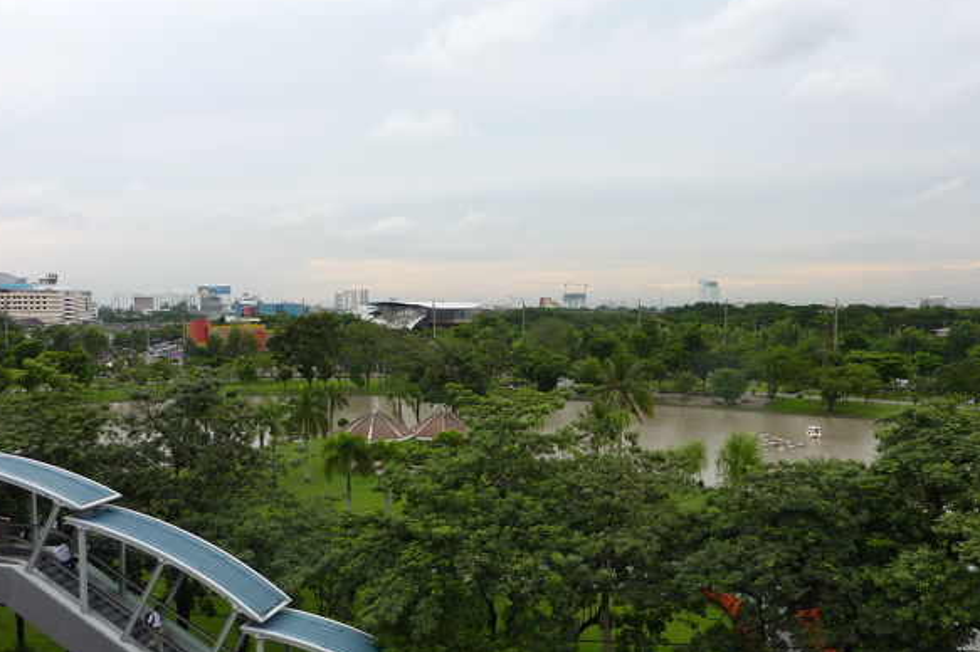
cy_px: 371
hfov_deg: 63.6
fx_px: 789
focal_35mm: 29
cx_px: 521
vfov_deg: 44.8
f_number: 3.3
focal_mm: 4.1
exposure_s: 1/100
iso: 80
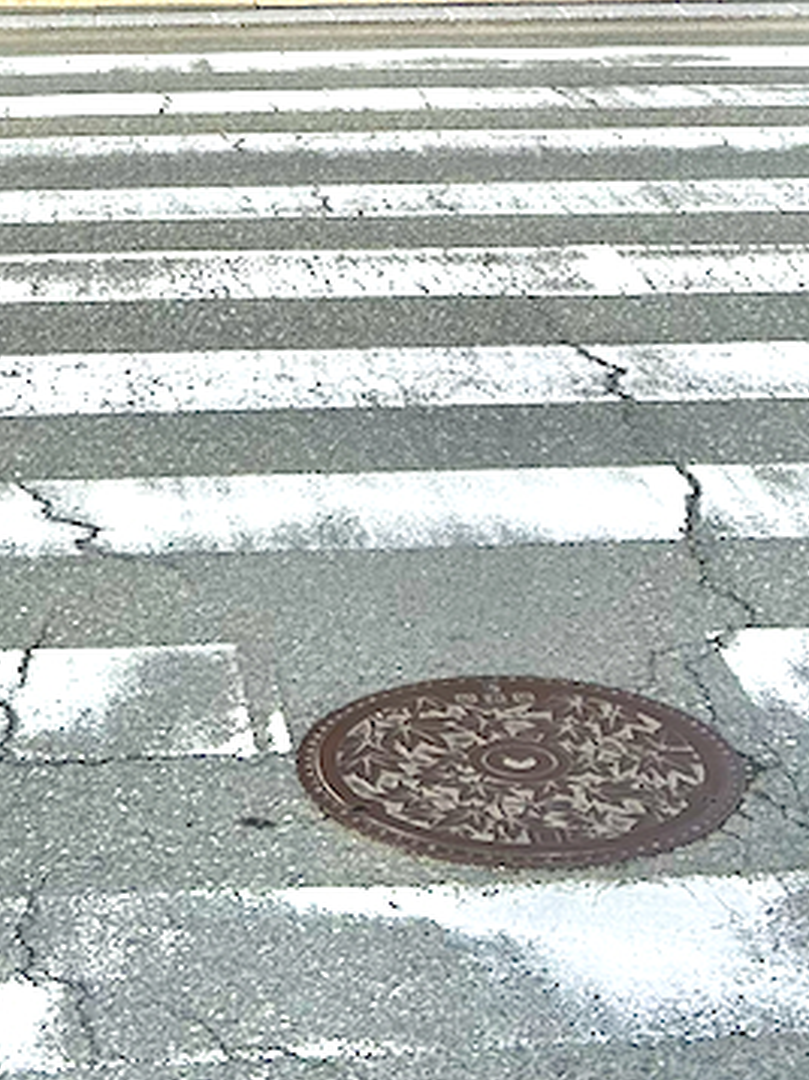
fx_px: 2901
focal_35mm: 93
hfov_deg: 15.8
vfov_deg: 18.3
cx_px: 205
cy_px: -615
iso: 50
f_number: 1.5
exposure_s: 1/1159
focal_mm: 5.7
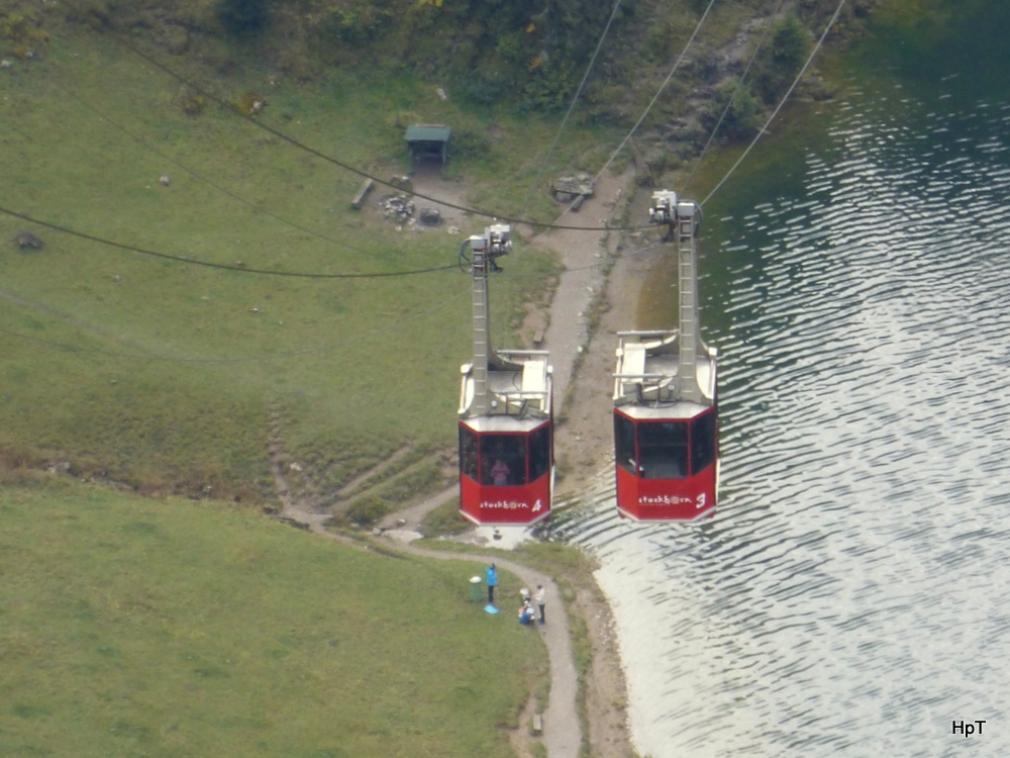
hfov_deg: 2.0
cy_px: 379
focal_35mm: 977
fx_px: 28506
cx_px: 505
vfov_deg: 1.5
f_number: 6.4
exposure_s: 1/125
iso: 160
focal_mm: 86
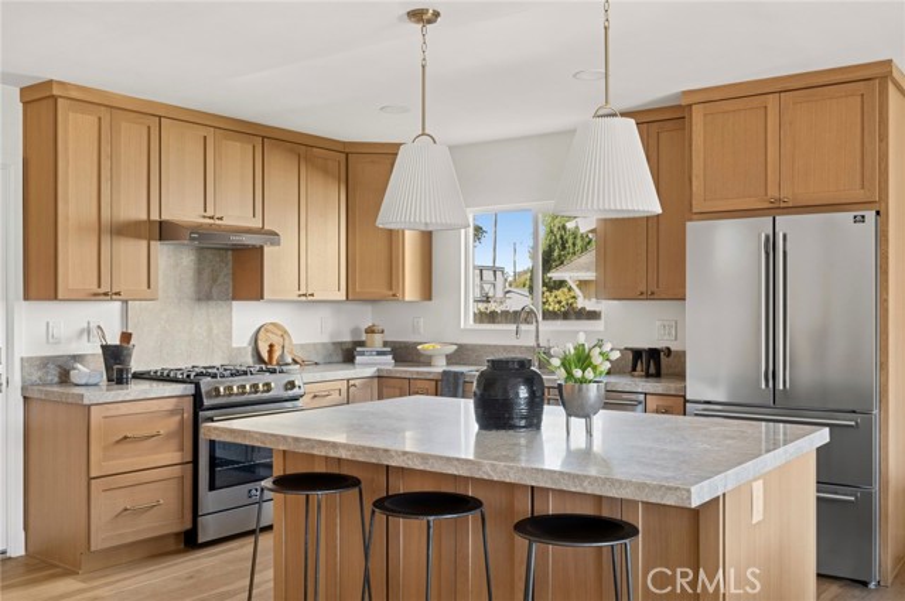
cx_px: 452
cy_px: 300
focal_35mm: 35
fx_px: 879
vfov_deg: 37.8
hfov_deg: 54.5
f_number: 9
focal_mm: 35
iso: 200
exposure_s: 1/10
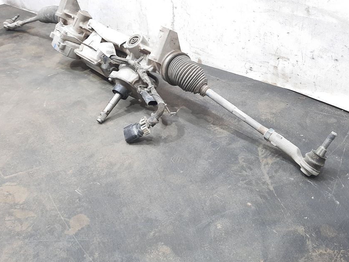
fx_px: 363
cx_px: 190
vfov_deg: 39.6
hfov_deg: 51.3
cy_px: 111
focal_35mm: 36
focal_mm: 4.6
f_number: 2
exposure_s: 1/33
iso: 320
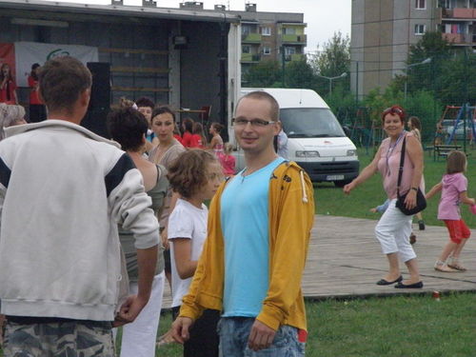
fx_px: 1595
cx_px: 238
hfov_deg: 17.0
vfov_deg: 12.8
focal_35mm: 116
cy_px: 178
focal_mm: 20.6
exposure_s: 1/320
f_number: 4.2
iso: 800
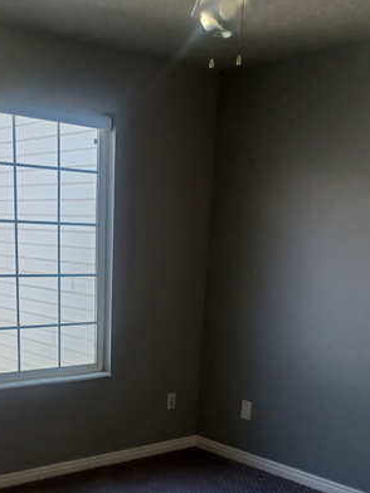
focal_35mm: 49
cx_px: 126
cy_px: 440
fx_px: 698
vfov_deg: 36.6
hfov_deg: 29.5
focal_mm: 4.6
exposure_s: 1/60
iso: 200
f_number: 1.8
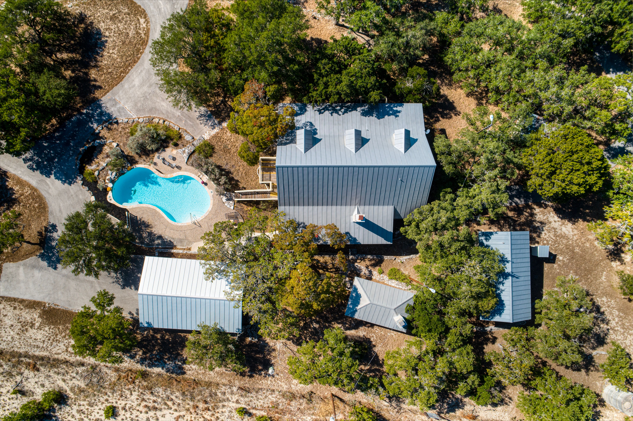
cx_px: 316
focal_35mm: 24
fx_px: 422
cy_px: 210
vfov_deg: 53.1
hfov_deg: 73.8
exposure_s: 1/240
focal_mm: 8.8
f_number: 4.5
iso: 100
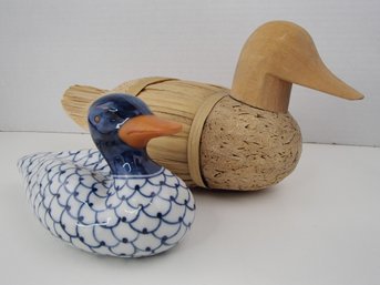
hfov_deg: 60.0
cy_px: 142
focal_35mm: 30
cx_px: 190
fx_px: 329
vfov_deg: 46.8
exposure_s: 1/160
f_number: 4.1
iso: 100
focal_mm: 5.4
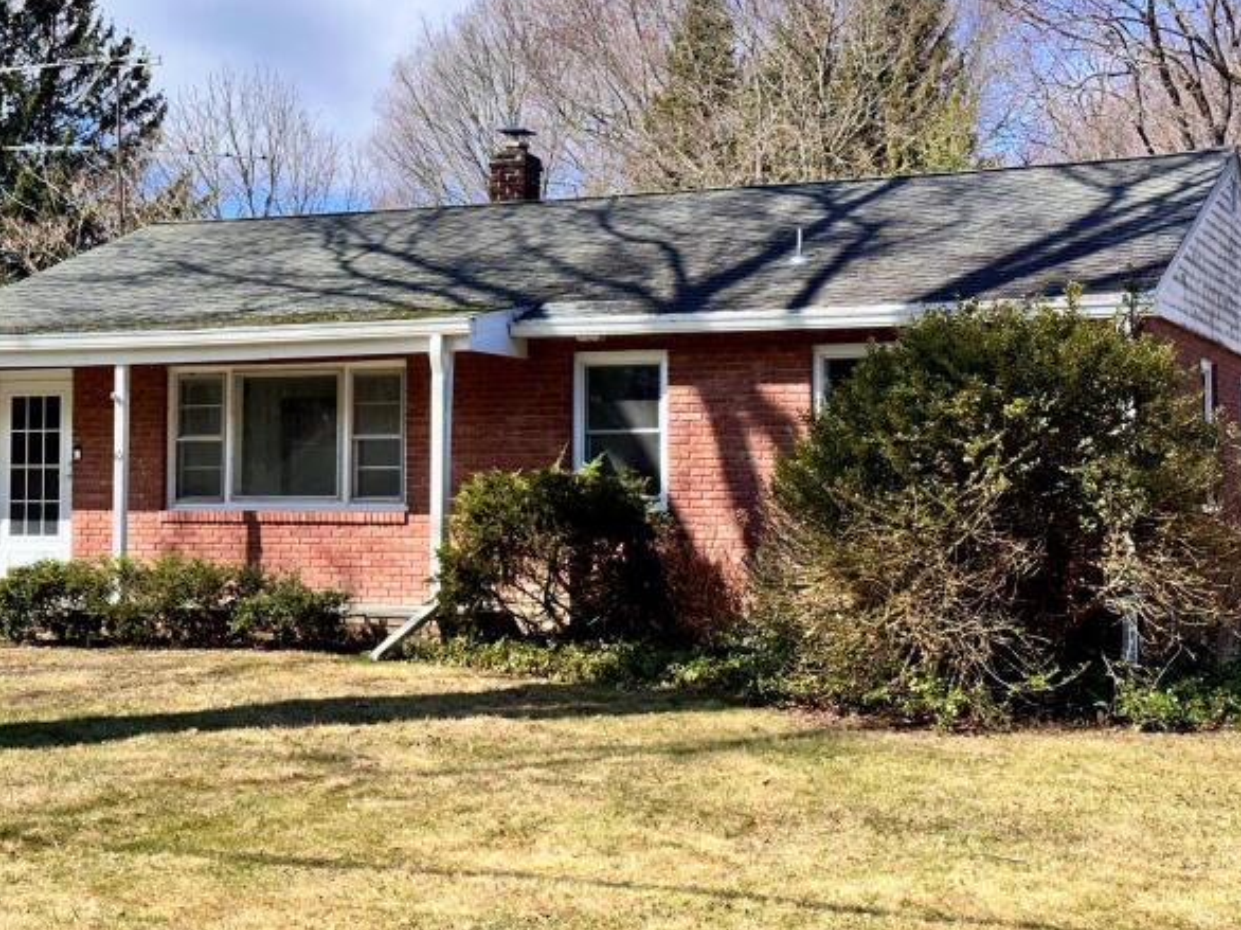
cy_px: 419
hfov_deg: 32.7
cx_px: 523
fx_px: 2114
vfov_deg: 24.8
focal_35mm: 59
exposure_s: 1/4016
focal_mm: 6.86
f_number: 1.78
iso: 40
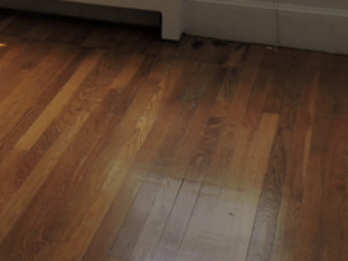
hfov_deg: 21.2
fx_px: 834
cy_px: -97
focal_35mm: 83
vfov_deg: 16.6
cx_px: -116
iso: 100
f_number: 3
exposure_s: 1/100
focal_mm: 4.3
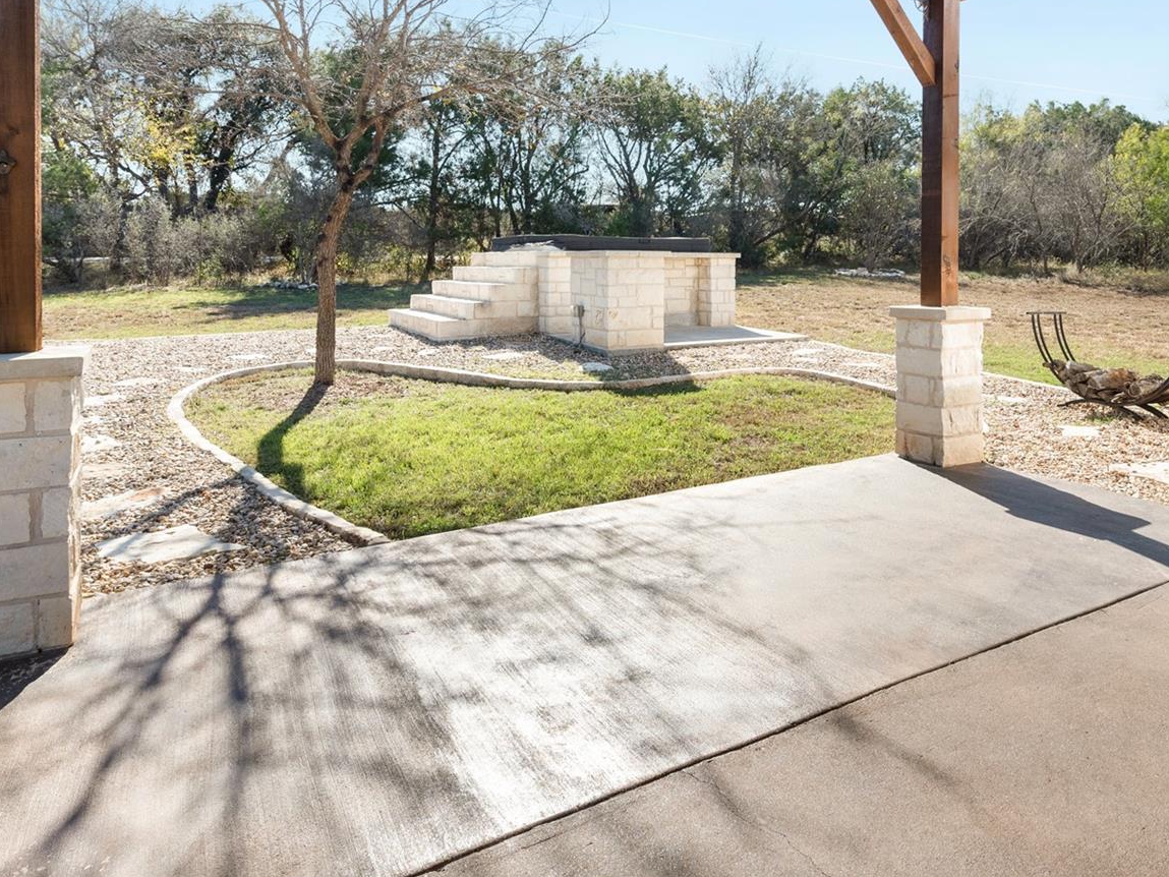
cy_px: 246
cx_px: 629
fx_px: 811
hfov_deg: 71.5
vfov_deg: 54.8
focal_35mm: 24
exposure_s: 1/60
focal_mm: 14
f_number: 8
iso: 400
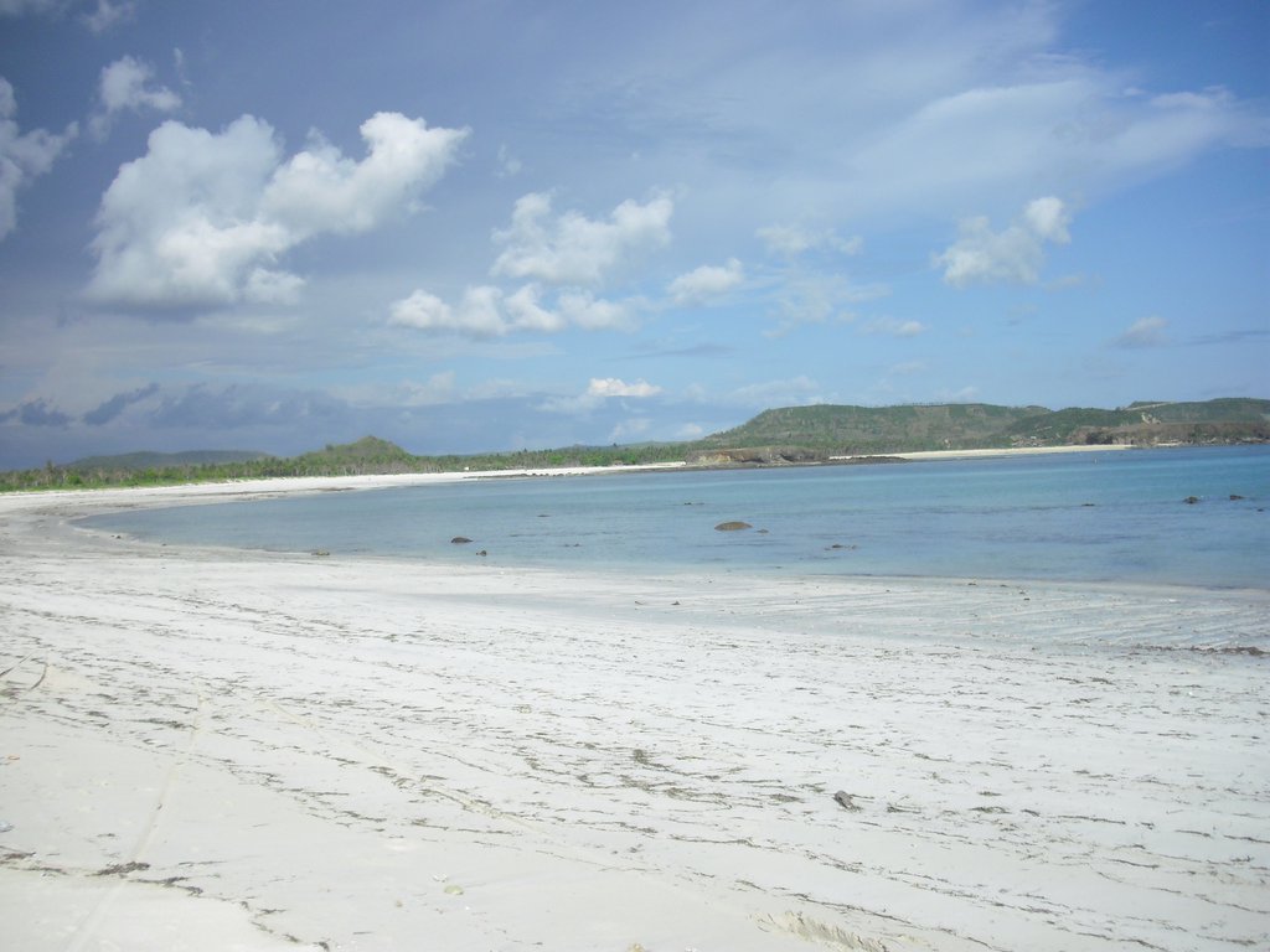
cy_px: 476
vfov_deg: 37.7
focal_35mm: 38
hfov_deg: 49.0
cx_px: 635
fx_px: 1394
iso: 100
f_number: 8
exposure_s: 1/400
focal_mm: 6.2
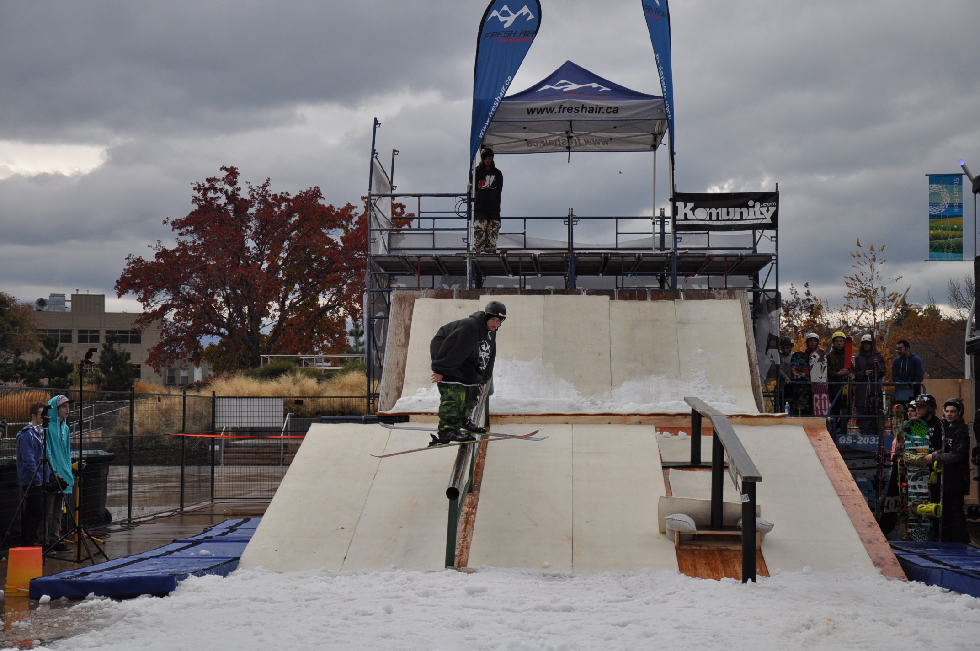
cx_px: 490
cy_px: 326
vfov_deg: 21.5
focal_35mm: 63
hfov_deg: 31.9
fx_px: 1713
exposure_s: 1/1000
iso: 720
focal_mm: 42
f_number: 4.8
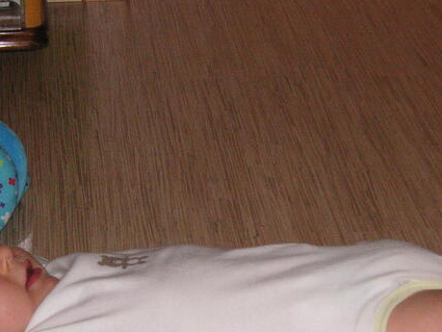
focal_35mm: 173
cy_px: 210
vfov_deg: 8.6
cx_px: 81
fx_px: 2210
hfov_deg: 11.4
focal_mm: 15.2
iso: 160
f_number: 4.8
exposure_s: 1/90
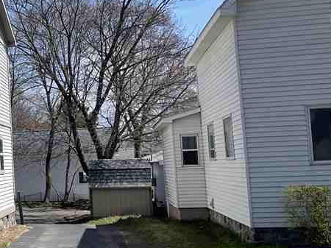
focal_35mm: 74
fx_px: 707
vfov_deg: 19.9
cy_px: 124
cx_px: -136
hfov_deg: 22.6
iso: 32
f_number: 1.6
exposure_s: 1/2959
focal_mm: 4.2
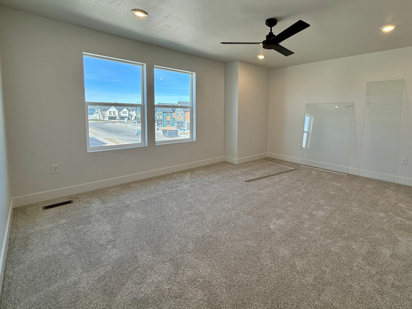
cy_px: 128
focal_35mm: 17
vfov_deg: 74.1
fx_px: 202
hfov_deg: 89.9
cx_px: 246
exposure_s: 1/167
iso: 64
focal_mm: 2.22
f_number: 2.2
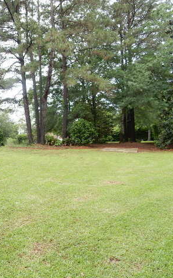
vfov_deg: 54.0
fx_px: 272
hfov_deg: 33.7
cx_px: 22
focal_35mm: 36
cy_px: 138
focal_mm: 4.5
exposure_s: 1/60
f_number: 3.7
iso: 125
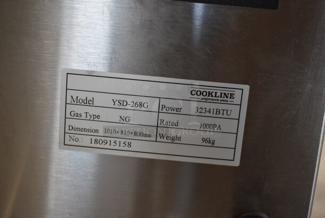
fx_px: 434
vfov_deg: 28.1
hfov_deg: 41.1
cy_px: 109
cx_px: 162
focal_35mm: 48
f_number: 4.5
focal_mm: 32
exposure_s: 1/50
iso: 1000
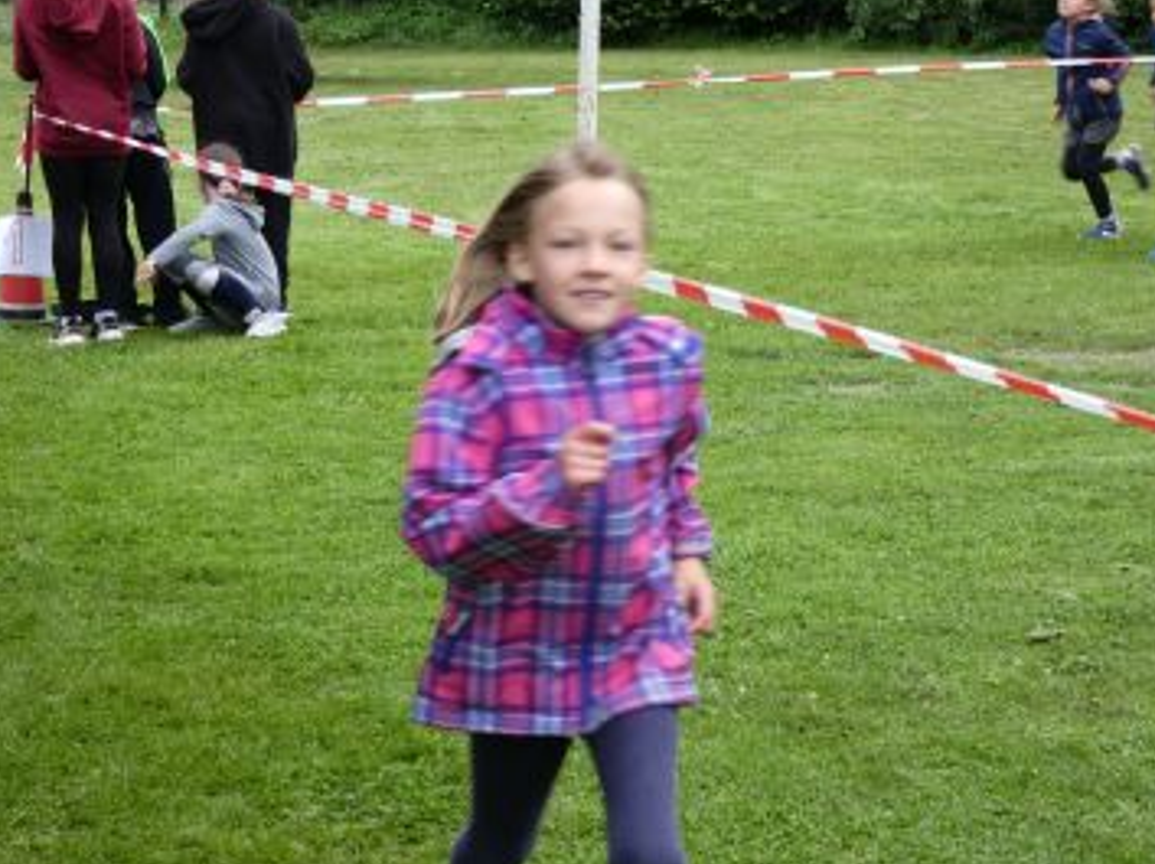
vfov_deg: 12.2
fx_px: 4035
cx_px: 529
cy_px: 401
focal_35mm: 121
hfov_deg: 16.3
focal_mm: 19.2
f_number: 4.9
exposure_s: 1/125
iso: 80
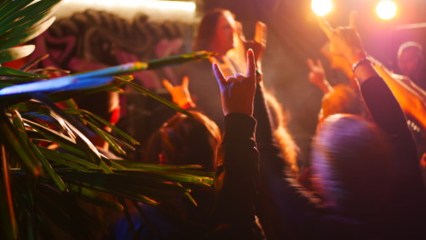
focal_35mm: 55
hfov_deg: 37.8
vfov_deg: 21.8
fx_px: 622
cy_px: 82
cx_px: 213
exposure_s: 1/10
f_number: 1.7
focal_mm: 25
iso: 400
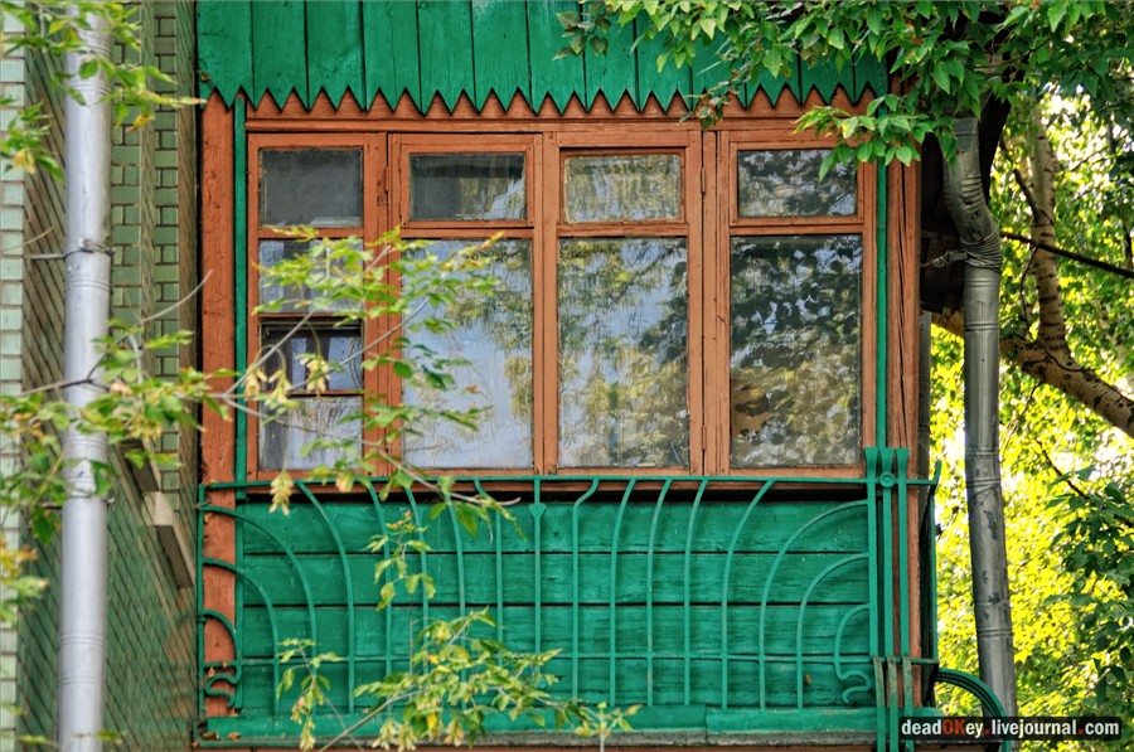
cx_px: 567
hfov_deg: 13.4
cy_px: 376
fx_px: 4812
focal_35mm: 153
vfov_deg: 8.9
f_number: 5.6
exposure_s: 1/100
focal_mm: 102
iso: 200
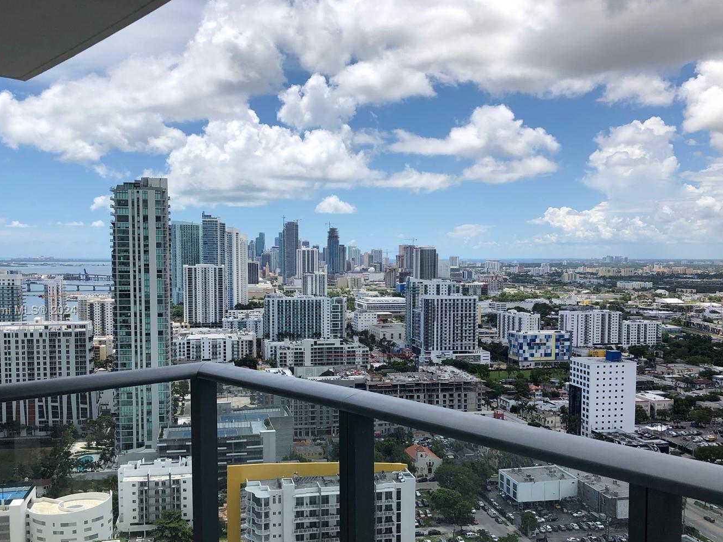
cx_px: 340
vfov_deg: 41.7
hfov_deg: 53.9
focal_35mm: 34
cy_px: 311
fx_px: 710
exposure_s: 1/3040
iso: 25
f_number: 1.8
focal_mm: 4
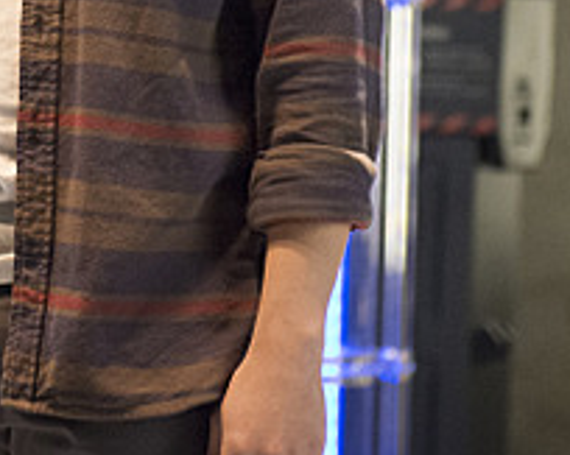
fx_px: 4232
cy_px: -67
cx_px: 120
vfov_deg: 6.1
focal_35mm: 251
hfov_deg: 7.7
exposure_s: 1/200
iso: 5000
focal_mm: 70
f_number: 4
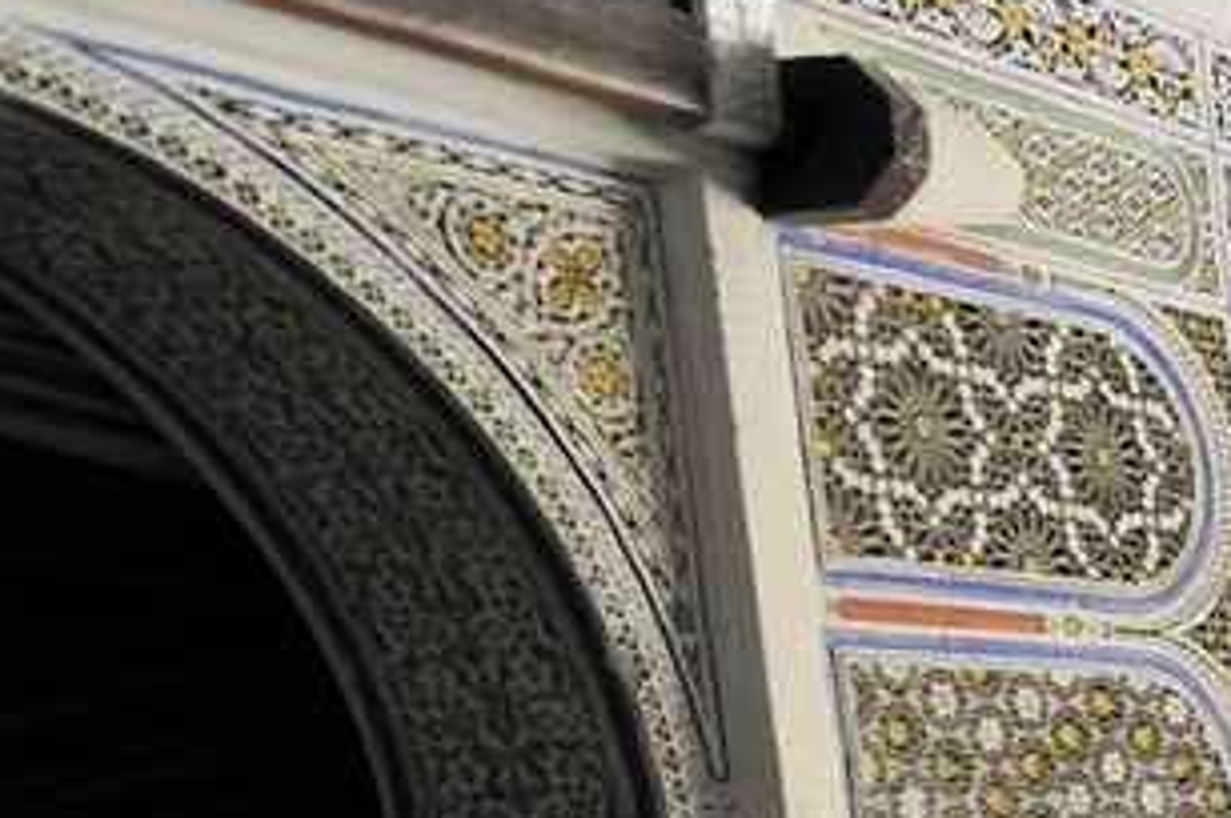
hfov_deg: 15.1
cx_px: 2975
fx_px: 2494
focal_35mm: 73
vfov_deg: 17.3
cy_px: 1115
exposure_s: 1/160
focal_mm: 14
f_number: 4
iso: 200
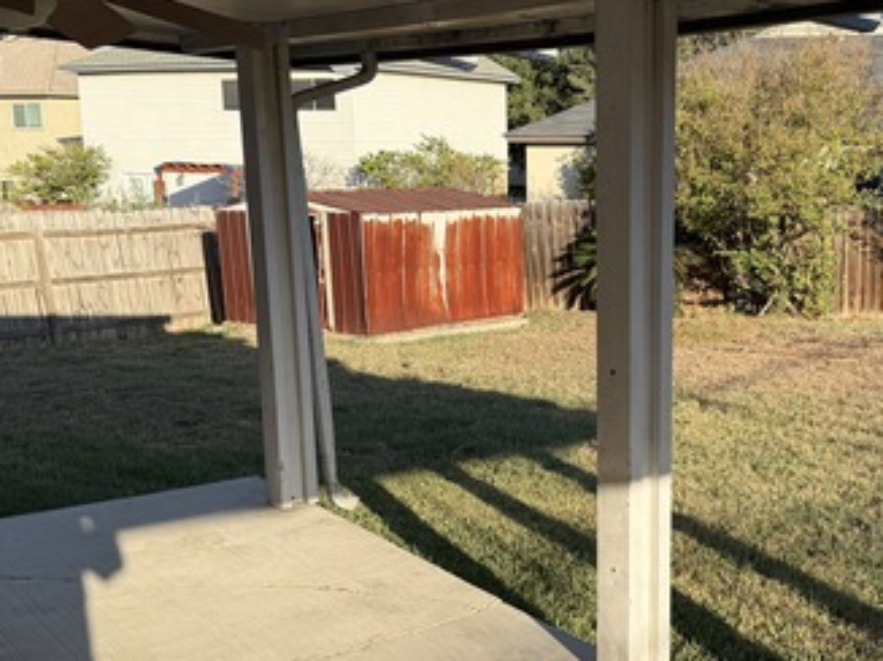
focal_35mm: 47
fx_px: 1198
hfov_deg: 39.8
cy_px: 402
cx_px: 616
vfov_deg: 30.8
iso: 80
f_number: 1.78
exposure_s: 1/2611
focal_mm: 6.76
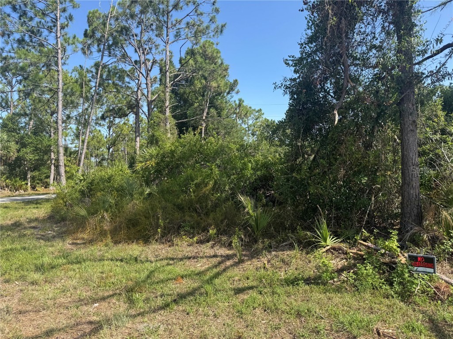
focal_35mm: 24
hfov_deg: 71.6
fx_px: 314
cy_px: 170
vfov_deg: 56.8
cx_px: 226
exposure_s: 1/1923
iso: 80
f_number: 1.78
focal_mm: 6.76
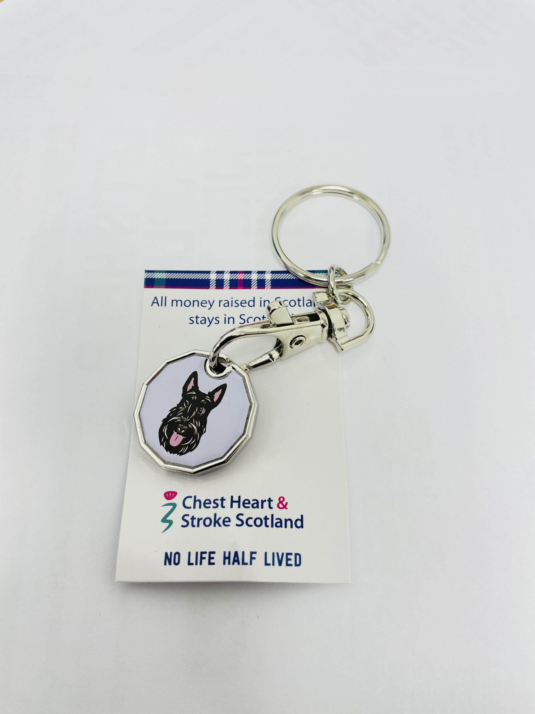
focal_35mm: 26
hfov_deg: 53.1
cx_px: 268
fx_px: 536
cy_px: 357
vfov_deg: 67.3
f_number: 1.6
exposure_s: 1/100
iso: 64
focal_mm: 4.2
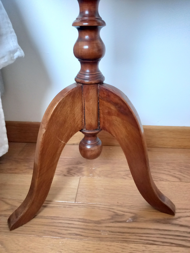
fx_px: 183
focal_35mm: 25
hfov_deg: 54.9
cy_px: 126
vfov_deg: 69.4
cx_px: 95
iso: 640
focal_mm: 4.6
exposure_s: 1/19
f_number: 2
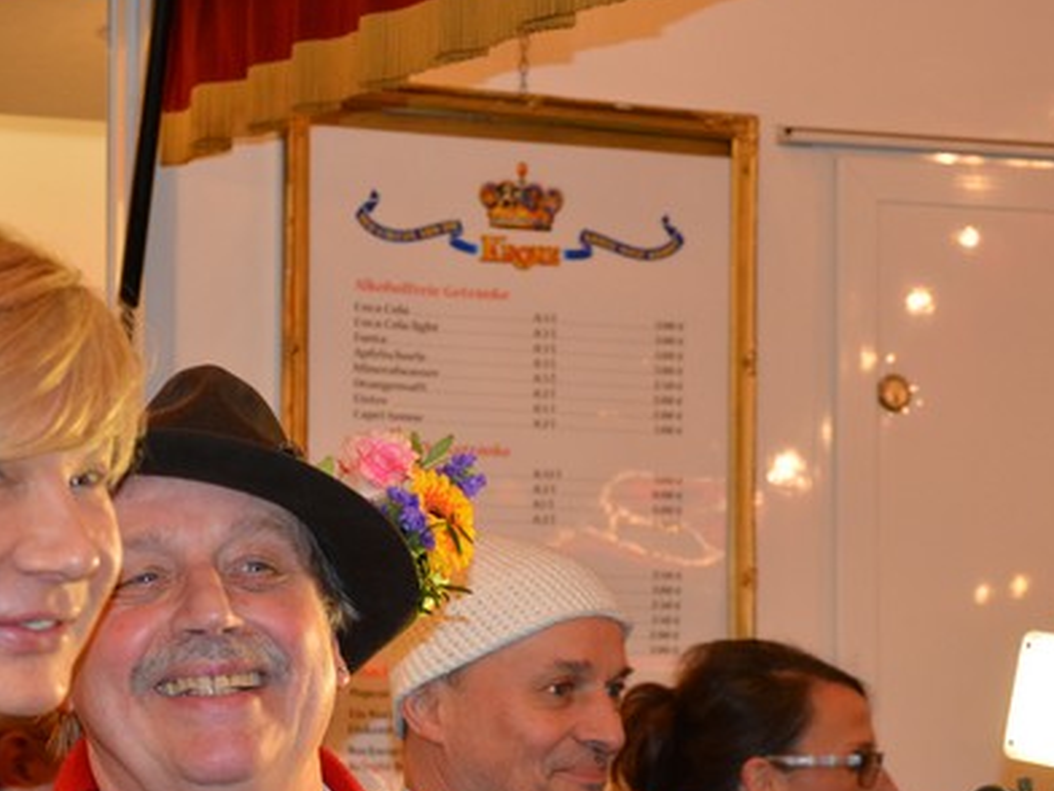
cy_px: 639
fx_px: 3136
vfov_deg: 14.3
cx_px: 253
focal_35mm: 103
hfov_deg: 18.9
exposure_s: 1/60
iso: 1100
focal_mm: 35
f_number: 4.5
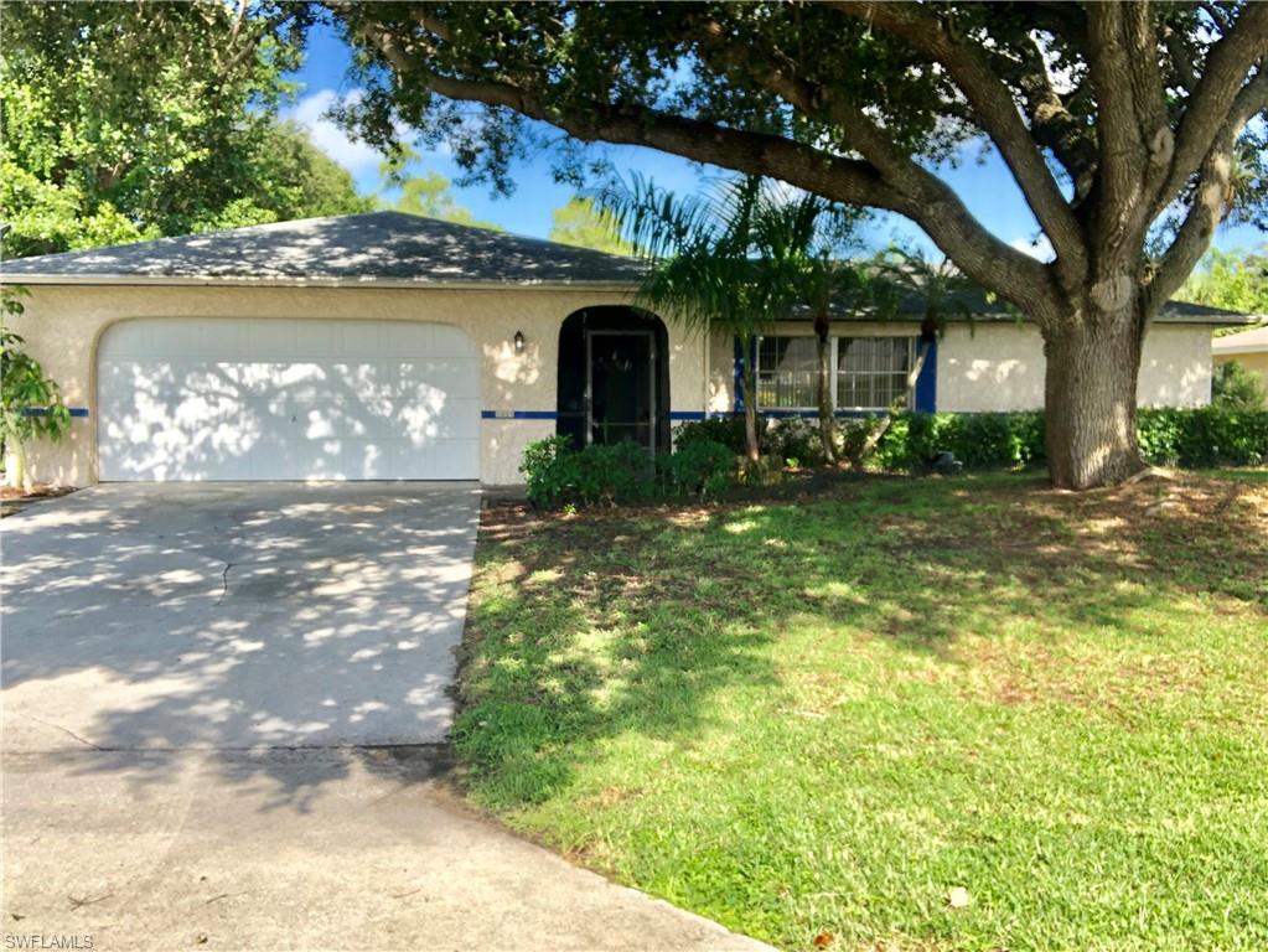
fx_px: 1173
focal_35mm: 32
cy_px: 476
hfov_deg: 56.8
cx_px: 634
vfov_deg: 44.2
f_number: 2.2
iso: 20
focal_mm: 2.87
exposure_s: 1/213
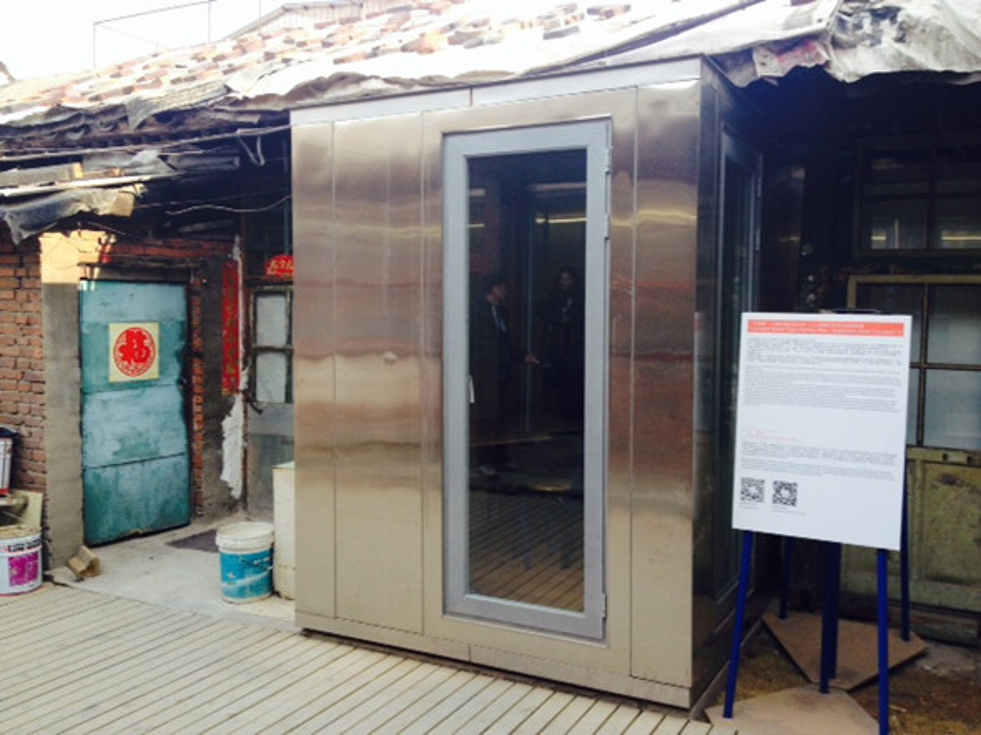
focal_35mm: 35
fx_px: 991
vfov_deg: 40.7
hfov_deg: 52.6
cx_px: 490
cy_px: 368
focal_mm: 4.28
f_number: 2.4
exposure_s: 1/188
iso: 50
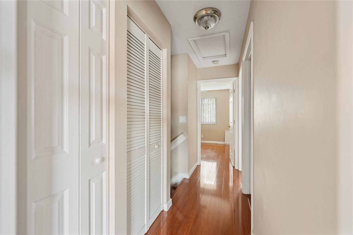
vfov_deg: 81.2
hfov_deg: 104.3
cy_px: 118
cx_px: 176
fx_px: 137
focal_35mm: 14
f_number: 2
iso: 5000
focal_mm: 14
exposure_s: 1/125
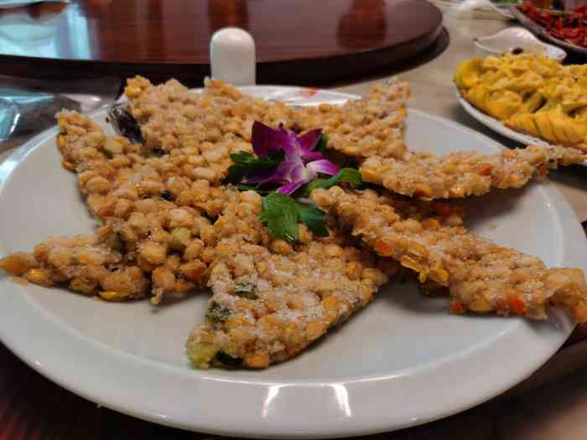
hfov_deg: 65.3
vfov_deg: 51.4
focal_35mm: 27
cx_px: 294
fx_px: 458
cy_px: 220
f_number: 1.6
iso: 50
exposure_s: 1/135
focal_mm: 5.56
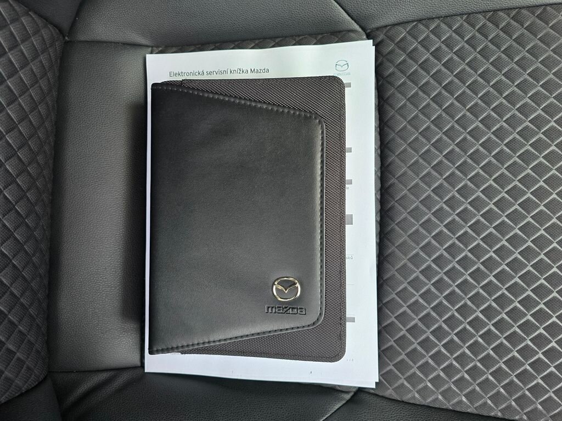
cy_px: 210
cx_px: 281
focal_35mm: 23
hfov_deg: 73.9
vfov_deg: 58.9
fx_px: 373
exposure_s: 1/100
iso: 250
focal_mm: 6.3
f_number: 1.7
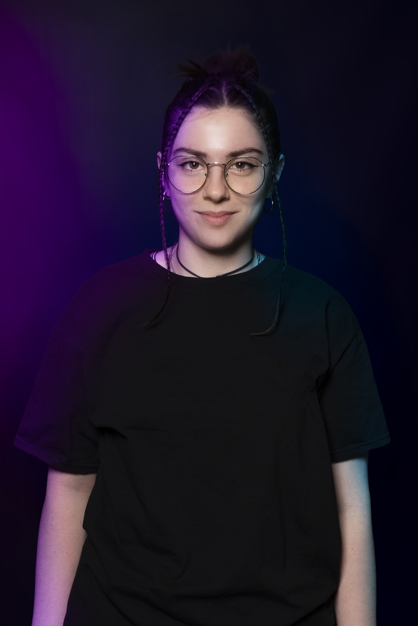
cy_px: 313
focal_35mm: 46
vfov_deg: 42.7
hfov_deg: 29.3
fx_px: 801
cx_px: 209
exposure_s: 1/10
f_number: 4
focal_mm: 46
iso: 50
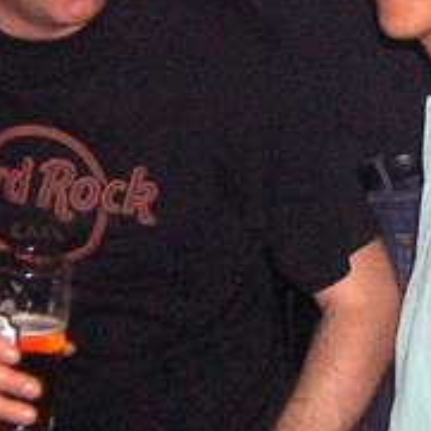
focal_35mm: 206
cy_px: 169
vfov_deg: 8.5
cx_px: 452
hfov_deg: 8.4
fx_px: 2902
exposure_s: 1/60.1
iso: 200
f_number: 3.5
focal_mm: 8.6
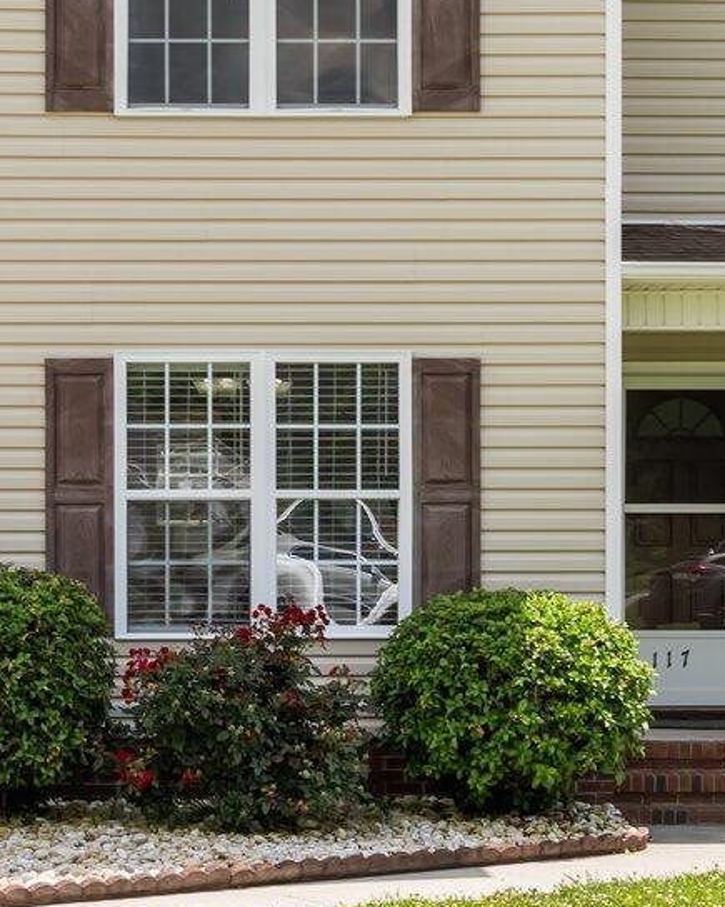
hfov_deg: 14.5
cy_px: 8
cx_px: 173
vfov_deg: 17.7
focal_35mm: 106
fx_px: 2844
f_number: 7.1
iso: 64
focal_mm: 30
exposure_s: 1/200
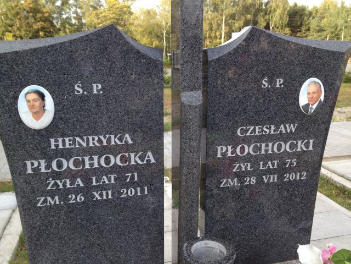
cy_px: 132
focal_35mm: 35
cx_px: 176
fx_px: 355
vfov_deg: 40.7
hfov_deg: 52.6
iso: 64
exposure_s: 1/240
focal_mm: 4.28
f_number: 2.4
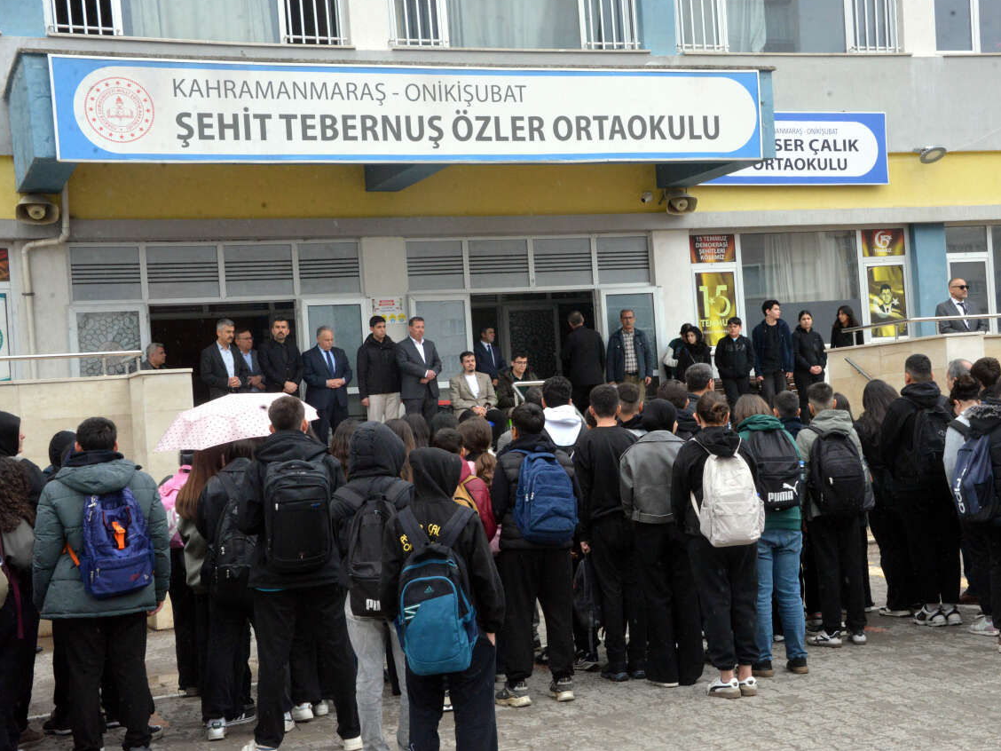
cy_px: 373
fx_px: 1735
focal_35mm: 60
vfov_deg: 24.4
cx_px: 566
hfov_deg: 32.1
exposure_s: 1/800
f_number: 14
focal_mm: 55
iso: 5000
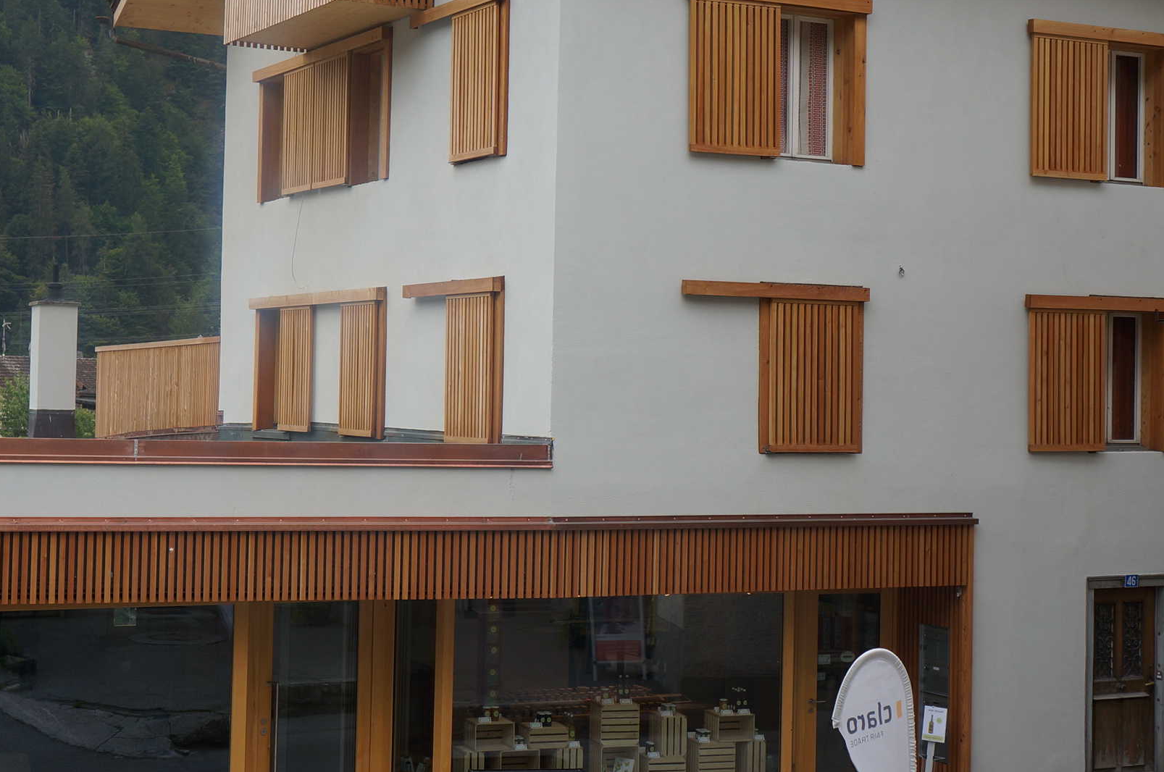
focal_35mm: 64
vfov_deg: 21.2
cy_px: 330
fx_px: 2066
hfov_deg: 31.5
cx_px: 580
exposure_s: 1/80
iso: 100
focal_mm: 28
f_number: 6.3
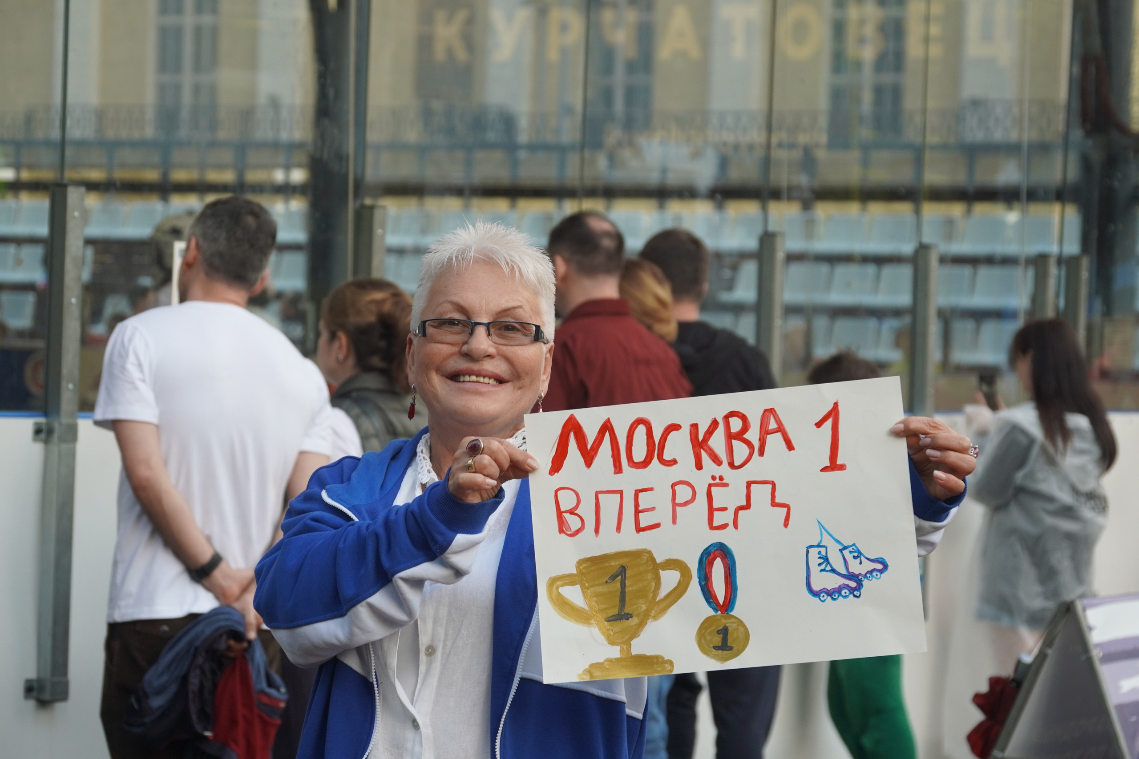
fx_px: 3939
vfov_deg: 11.0
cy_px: 380
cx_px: 570
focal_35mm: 124
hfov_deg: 16.5
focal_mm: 83
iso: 400
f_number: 5.6
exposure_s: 1/160
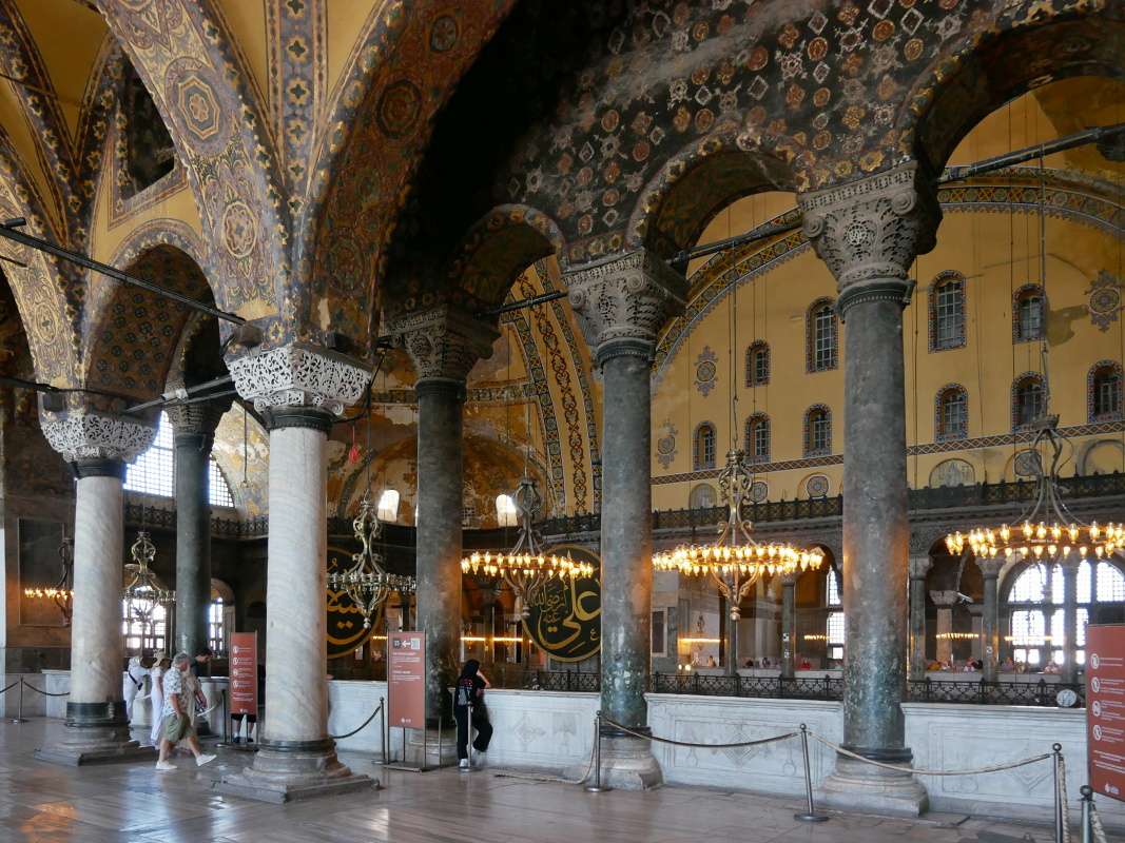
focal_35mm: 24
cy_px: 422
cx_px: 562
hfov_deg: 71.6
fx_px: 780
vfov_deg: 56.8
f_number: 3.5
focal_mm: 12
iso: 800
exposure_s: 1/60
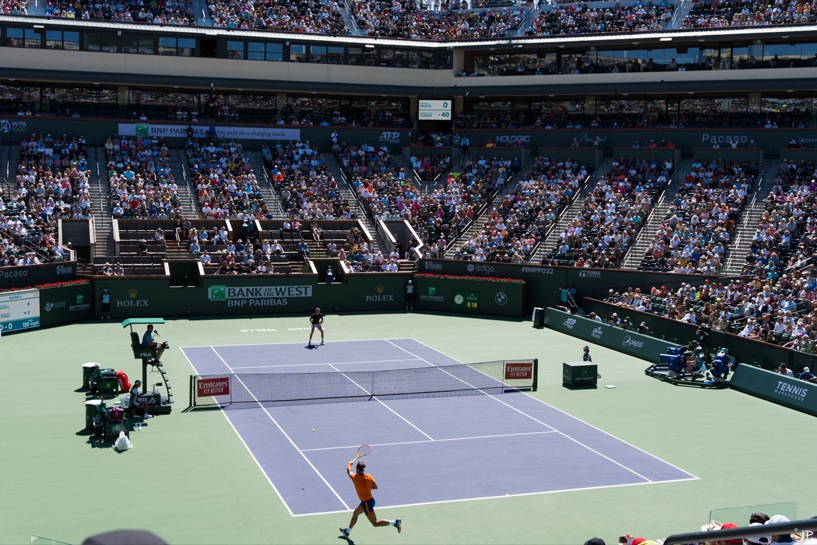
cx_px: 408
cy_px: 272
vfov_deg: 29.9
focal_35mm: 45
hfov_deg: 43.6
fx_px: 1021
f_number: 7.1
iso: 100
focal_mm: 45
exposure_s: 1/320
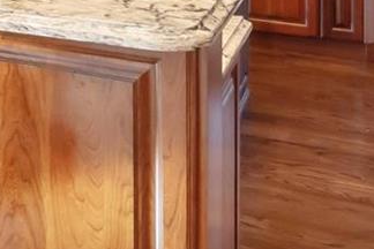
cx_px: -139
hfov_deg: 22.4
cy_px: -171
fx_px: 821
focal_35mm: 79
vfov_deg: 15.4
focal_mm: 8
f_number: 8
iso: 400
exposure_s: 1/4
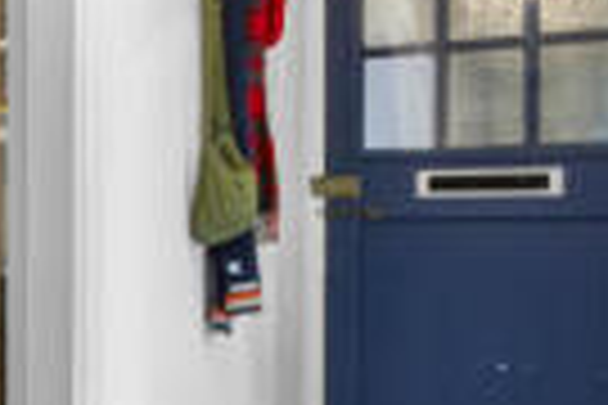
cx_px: -423
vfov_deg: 20.0
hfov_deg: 21.7
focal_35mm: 68
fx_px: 1148
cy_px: 230
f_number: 16
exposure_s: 1.3
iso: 200
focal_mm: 14
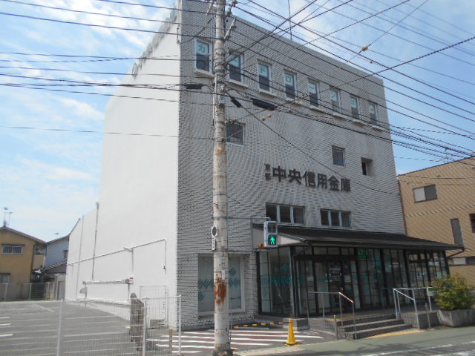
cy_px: 178
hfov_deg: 67.3
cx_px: 238
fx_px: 357
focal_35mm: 26
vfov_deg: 53.1
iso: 80
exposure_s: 1/1000
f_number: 3.2
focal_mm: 4.6
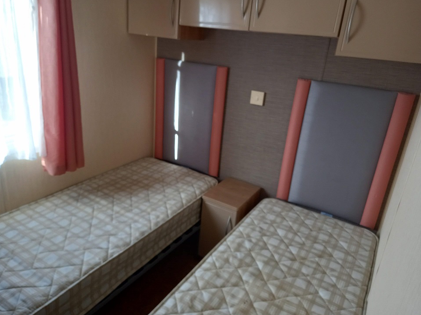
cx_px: 206
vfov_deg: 53.0
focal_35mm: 26
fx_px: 316
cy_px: 154
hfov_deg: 67.3
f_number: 2
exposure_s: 1/60
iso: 80
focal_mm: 4.6
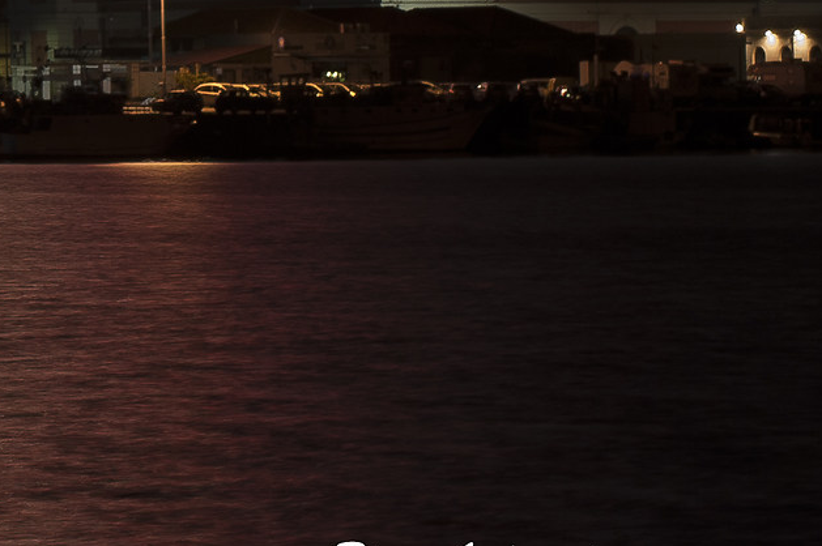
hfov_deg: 7.5
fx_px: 6090
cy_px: -361
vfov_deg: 5.1
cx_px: -623
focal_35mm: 267
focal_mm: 70
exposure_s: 3
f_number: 13
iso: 125
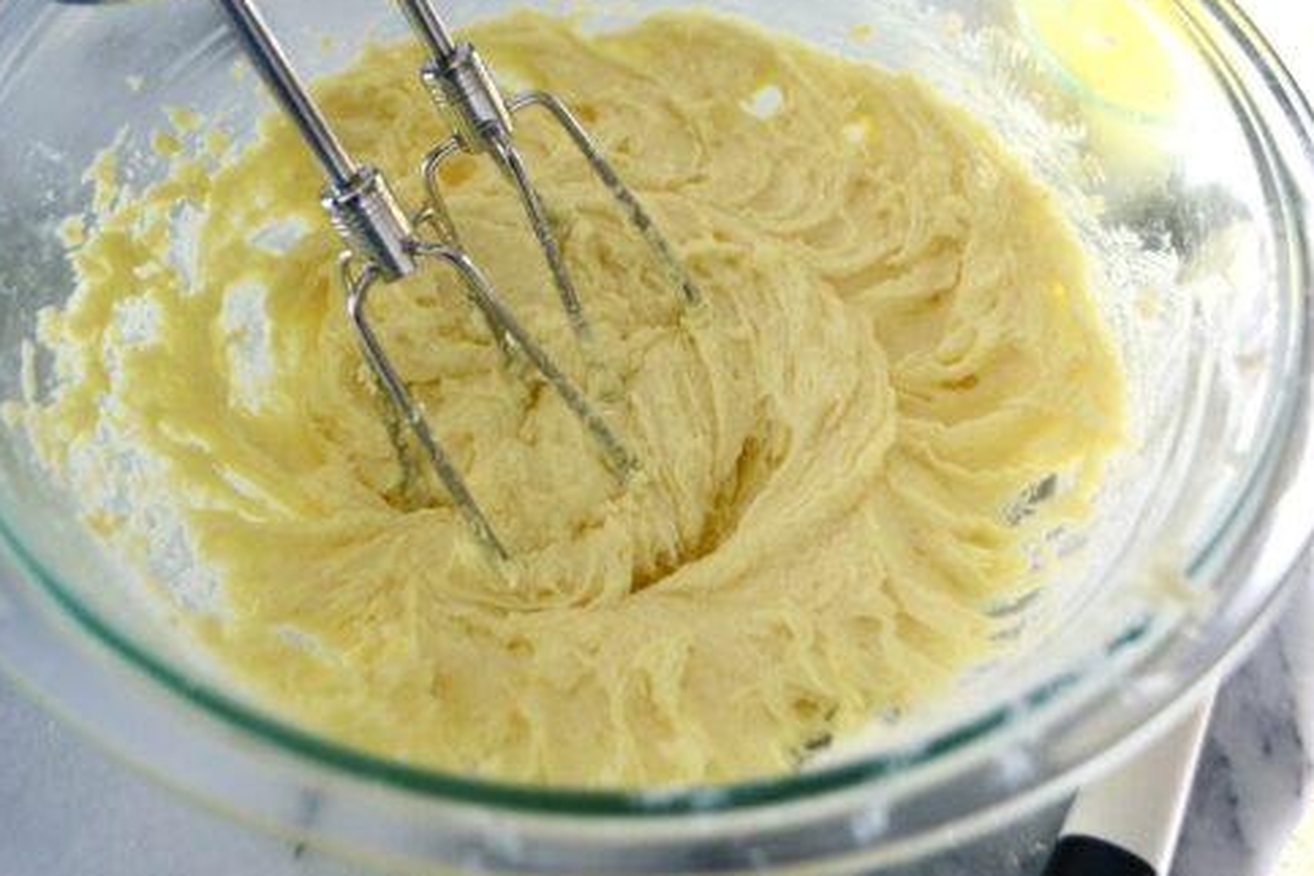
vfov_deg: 32.5
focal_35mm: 41
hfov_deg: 47.4
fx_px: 1496
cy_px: 351
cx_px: 658
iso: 400
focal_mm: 22
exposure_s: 1/50
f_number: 3.8
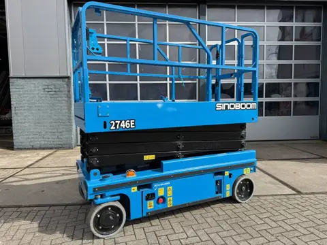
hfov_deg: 71.6
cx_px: 164
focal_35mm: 24
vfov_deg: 56.8
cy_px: 122
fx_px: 227
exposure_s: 1/3759
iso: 80
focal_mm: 6.76
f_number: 1.78
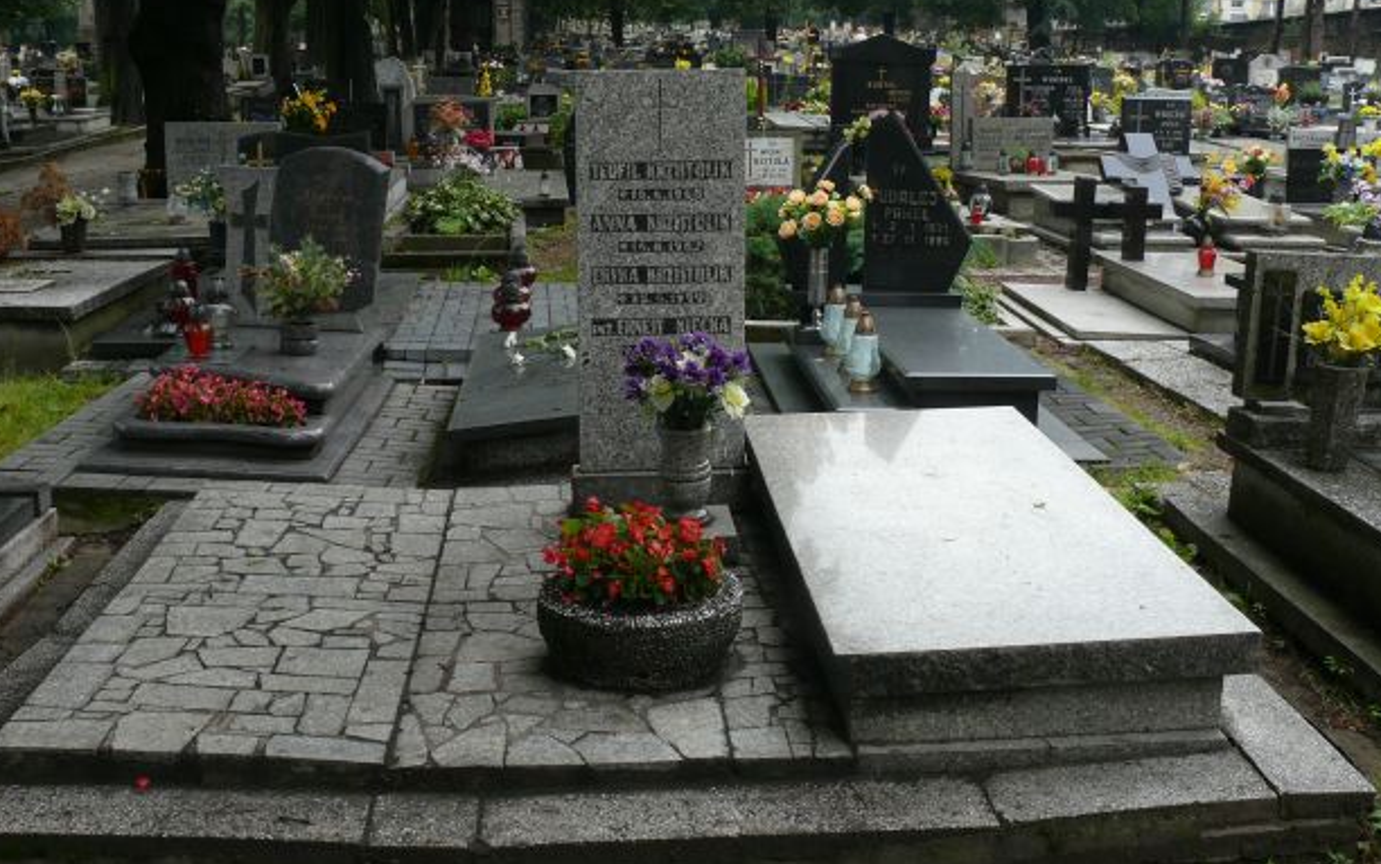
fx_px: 1544
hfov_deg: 48.2
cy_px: 404
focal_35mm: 41
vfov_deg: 31.3
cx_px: 670
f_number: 4
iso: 100
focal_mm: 7.9
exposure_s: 1/160
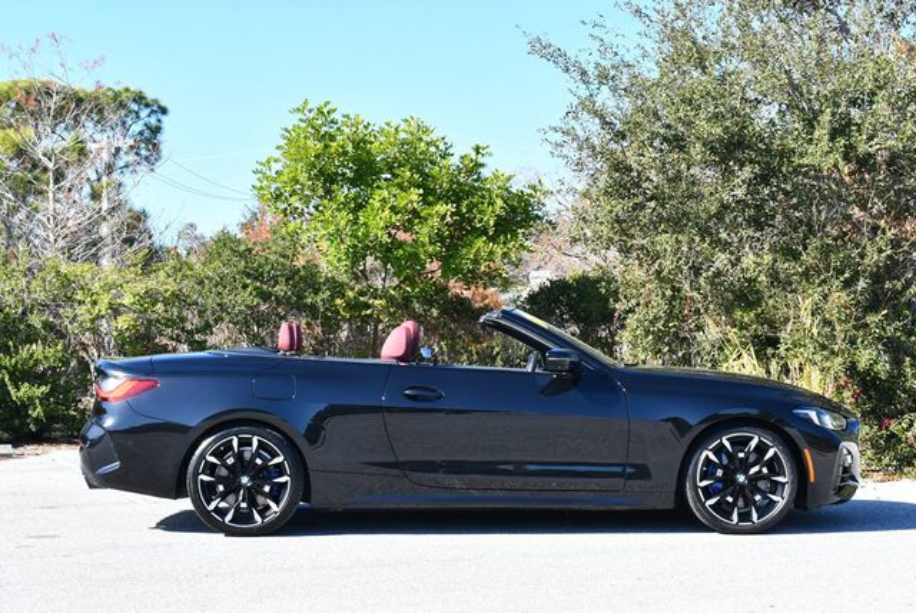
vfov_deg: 21.3
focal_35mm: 64
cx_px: 458
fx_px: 1630
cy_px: 306
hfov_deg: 31.4
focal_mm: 32
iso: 200
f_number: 7.1
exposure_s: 1/250
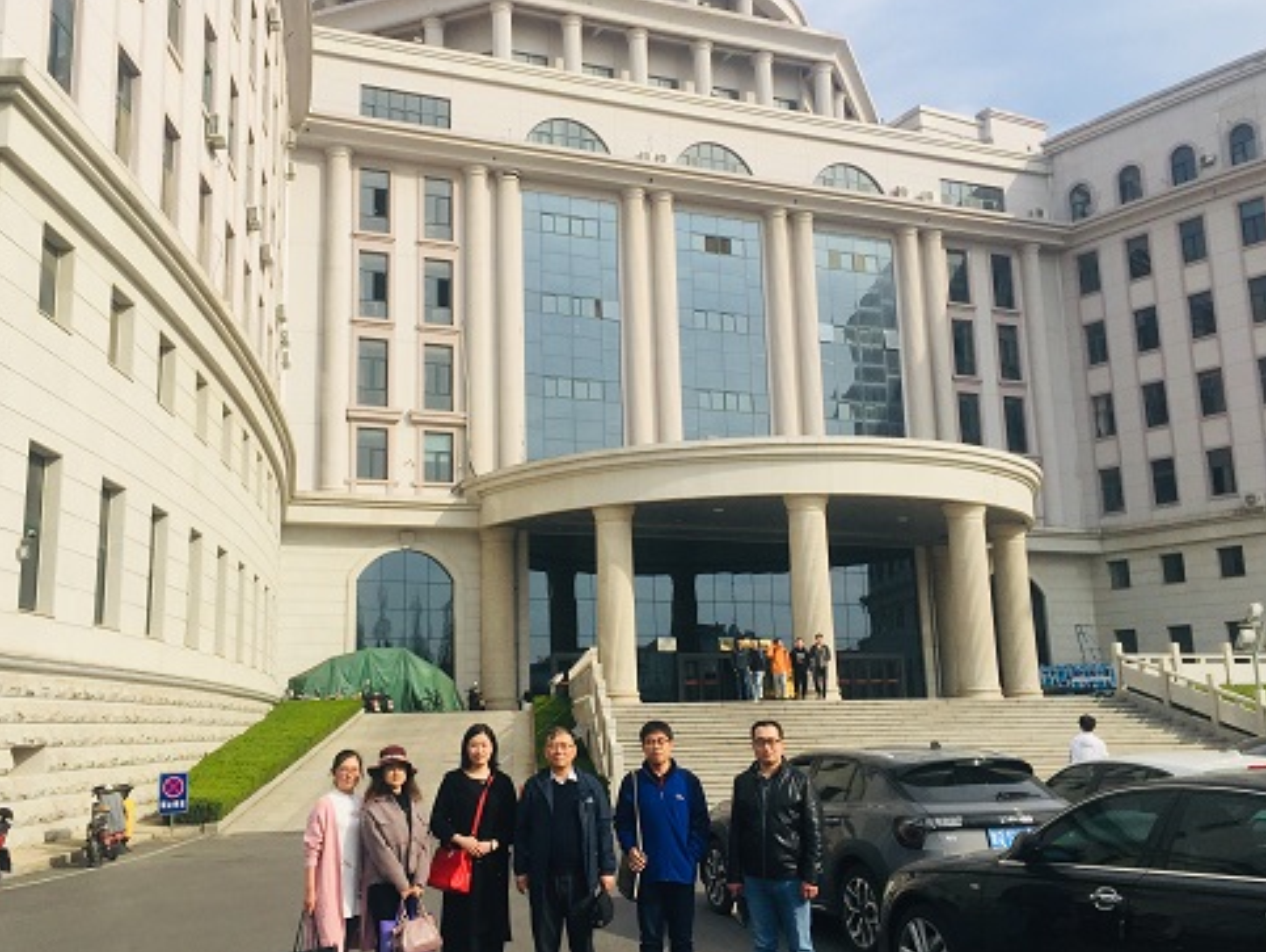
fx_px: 1318
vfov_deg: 39.7
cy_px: 493
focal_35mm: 36
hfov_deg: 51.2
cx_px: 550
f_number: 2.2
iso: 32
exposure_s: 1/1799
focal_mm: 4.15
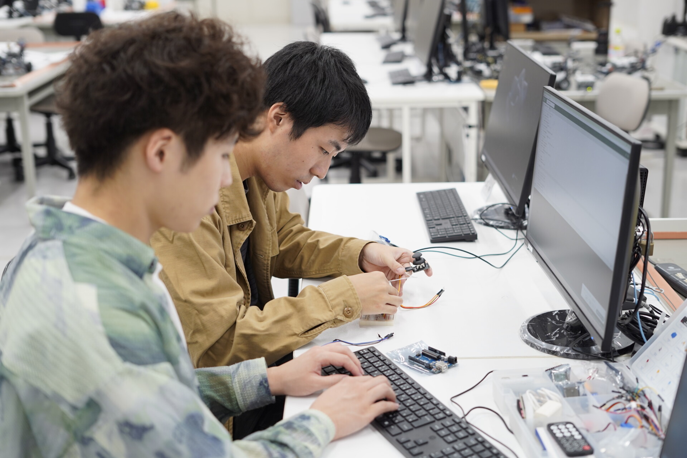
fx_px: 954
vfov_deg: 27.0
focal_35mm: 50
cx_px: 344
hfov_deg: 39.6
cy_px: 229
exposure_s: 1/60
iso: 320
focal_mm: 50
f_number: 2.8
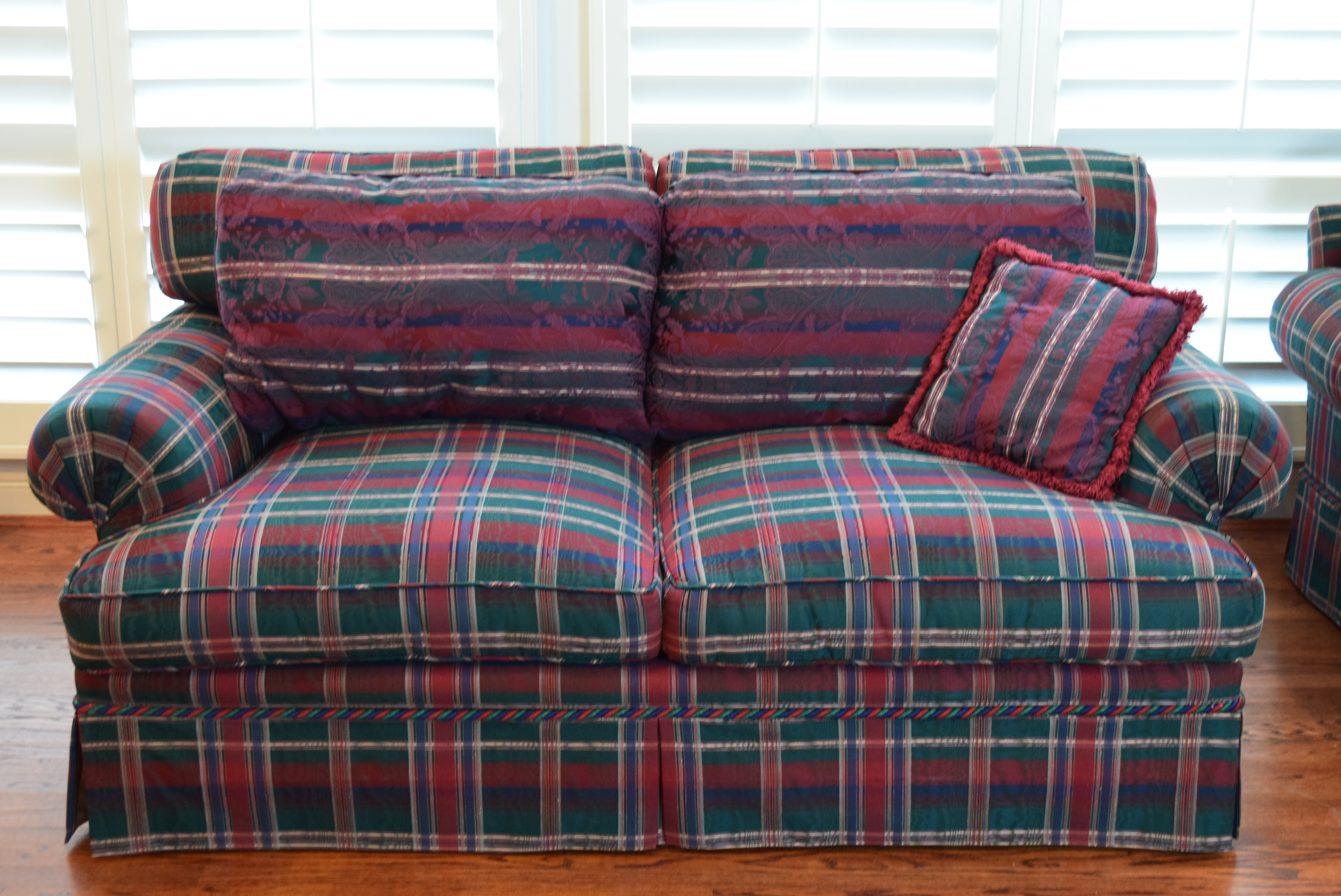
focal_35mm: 46
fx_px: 1733
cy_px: 448
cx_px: 670
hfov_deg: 42.3
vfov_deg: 29.0
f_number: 6.3
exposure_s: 1/15
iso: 1250
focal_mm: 31
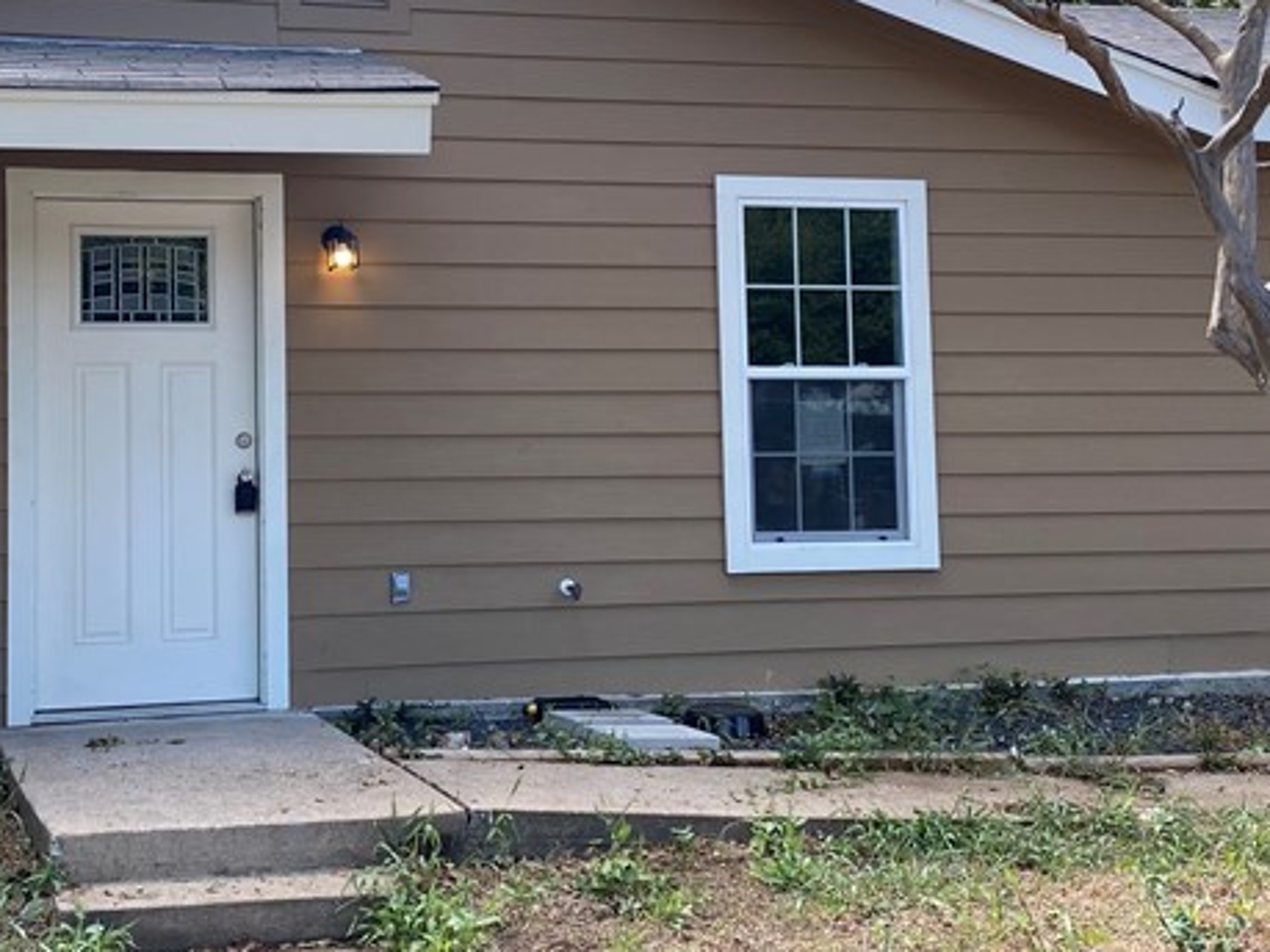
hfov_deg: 33.0
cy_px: 346
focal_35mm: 58
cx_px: 451
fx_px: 2127
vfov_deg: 25.1
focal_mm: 4.25
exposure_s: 1/495
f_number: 1.8
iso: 32
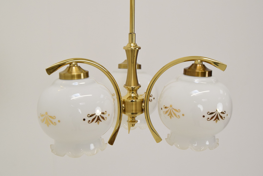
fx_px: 424
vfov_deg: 23.4
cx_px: 131
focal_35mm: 58
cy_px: 89
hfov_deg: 34.5
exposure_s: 1/250
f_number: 8
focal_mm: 38
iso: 1600
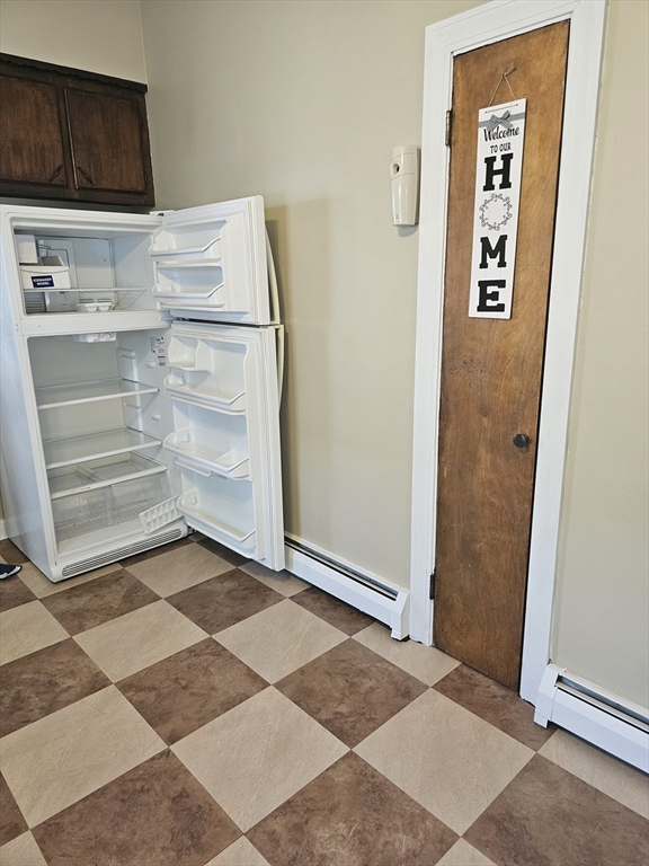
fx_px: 575
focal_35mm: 23
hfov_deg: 58.9
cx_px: 324
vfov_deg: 73.9
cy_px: 433
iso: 320
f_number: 1.7
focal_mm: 6.3
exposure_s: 1/120
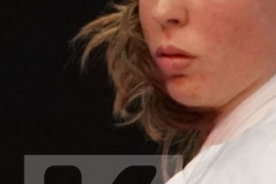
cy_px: 232
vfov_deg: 0.9
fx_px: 11520
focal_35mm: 1502
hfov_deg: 1.4
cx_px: -184
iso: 6400
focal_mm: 181
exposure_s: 1/1000
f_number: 2.8
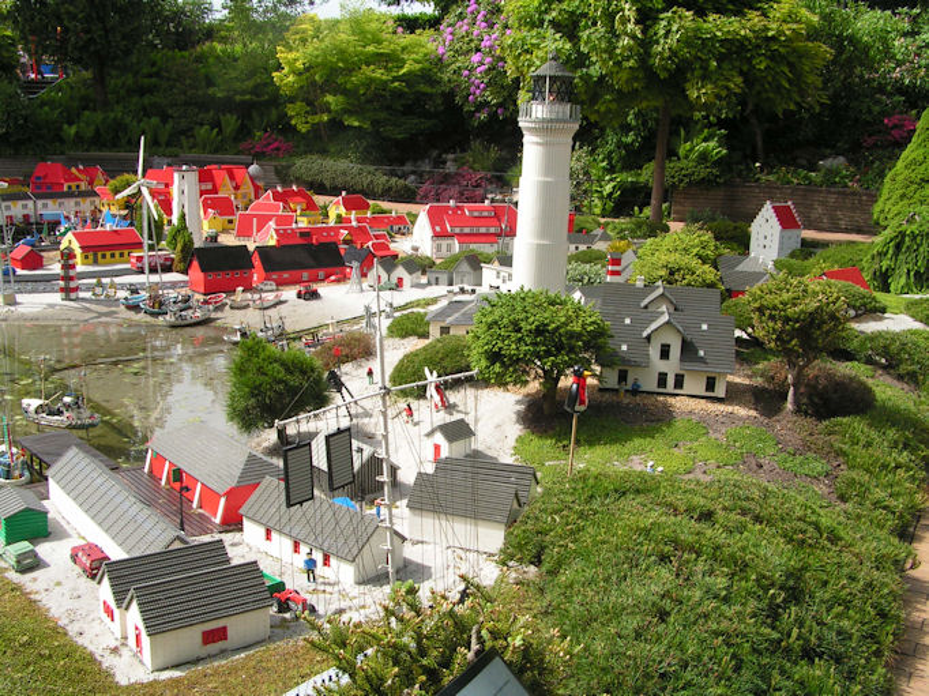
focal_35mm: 38
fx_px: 1019
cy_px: 348
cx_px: 464
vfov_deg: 37.7
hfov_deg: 49.0
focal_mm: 6.3
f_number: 5.6
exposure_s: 1/200
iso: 50
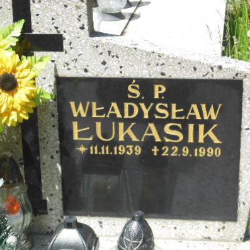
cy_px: 130
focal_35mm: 94
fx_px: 768
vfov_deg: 18.5
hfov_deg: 18.5
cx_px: 129
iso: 125
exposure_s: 1/500
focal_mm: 11.7
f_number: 4.3
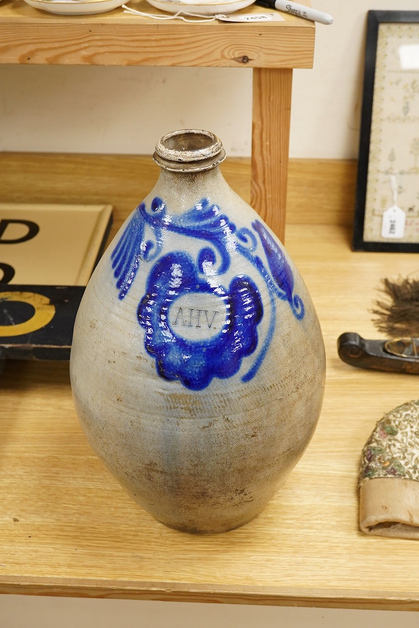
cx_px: 210
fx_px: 786
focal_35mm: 45
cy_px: 314
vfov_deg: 43.6
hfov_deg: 29.9
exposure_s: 1/160
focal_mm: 30
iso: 2500
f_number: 9
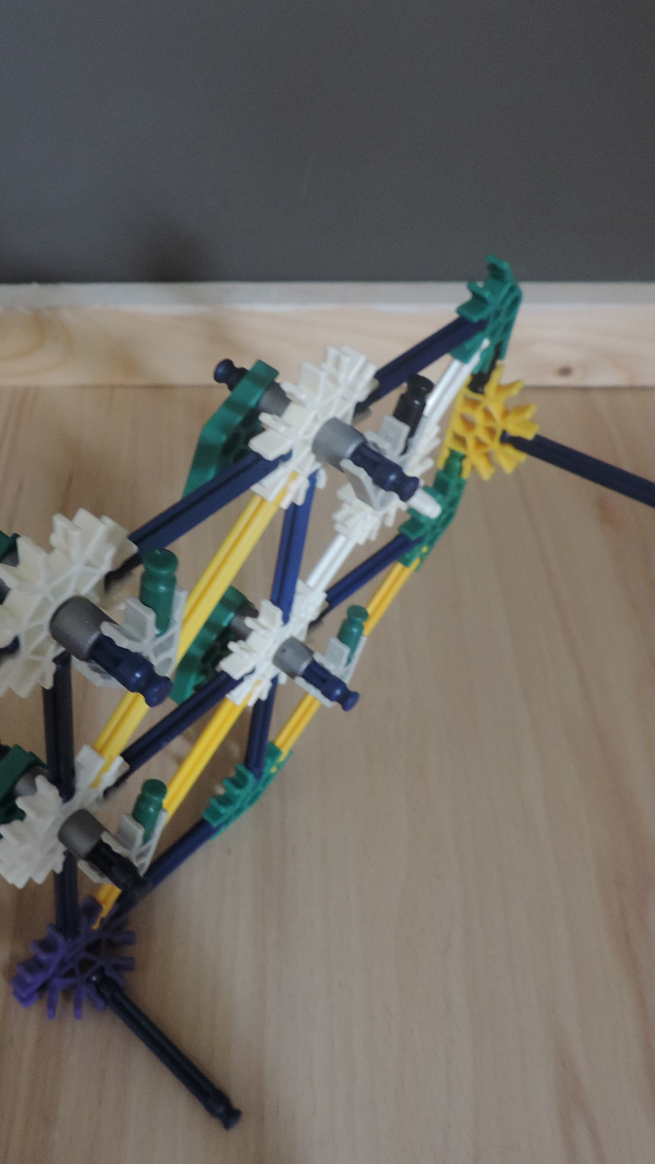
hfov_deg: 33.4
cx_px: 222
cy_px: 580
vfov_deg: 56.6
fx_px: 1081
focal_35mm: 35
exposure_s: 1/10
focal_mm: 4.3
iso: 400
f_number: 3
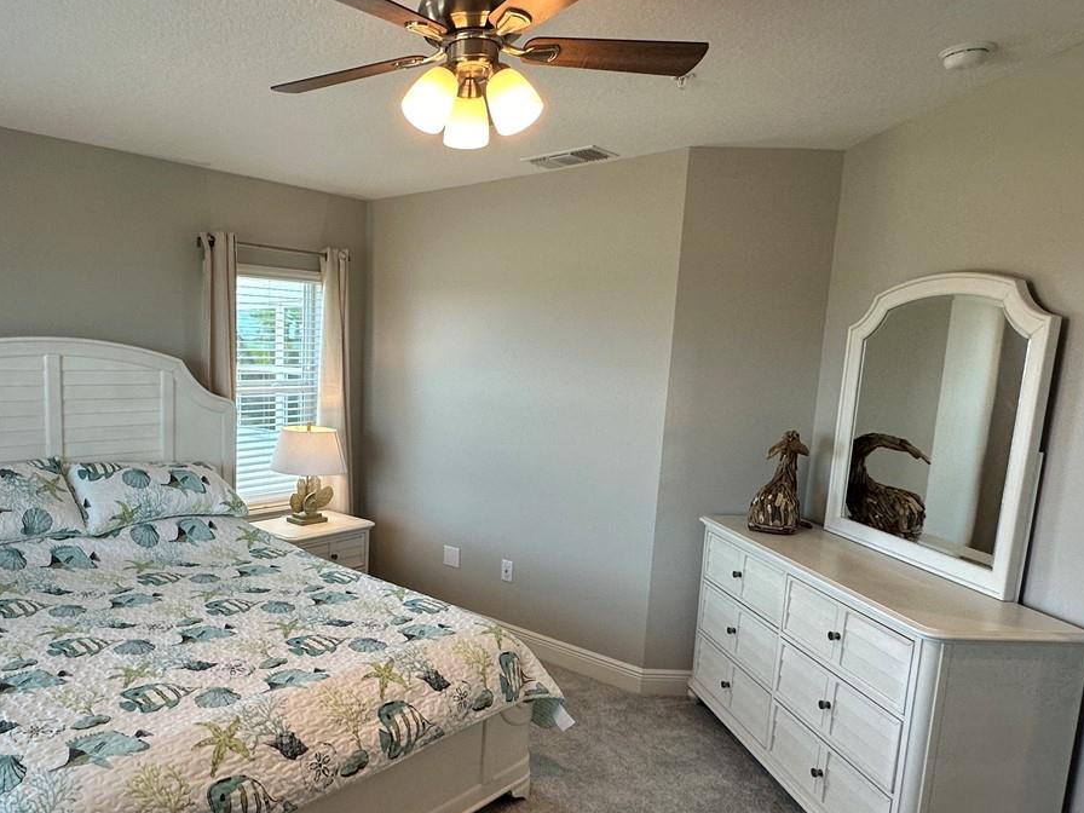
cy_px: 474
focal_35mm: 25
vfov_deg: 54.6
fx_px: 783
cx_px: 365
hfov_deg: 67.6
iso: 100
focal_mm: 2.22
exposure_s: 1/120
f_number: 2.2
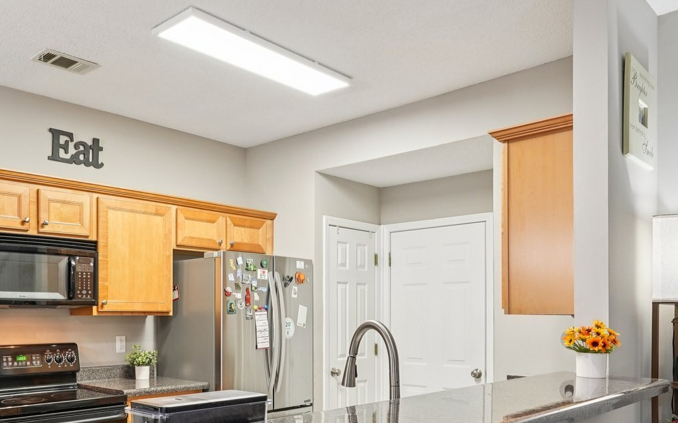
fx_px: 610
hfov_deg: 57.1
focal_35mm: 33
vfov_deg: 37.5
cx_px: 235
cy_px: 310
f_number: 8
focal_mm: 16
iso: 800
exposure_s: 1/10
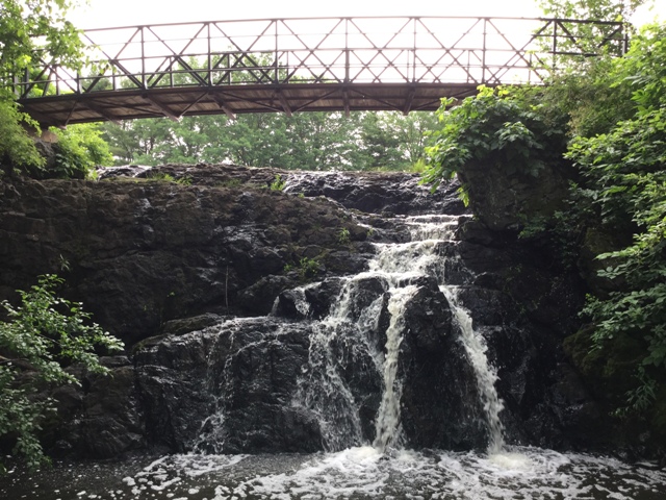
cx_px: 333
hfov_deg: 58.4
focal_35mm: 31
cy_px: 250
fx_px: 596
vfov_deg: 45.4
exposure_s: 1/120
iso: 25
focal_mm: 3.3
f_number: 2.4
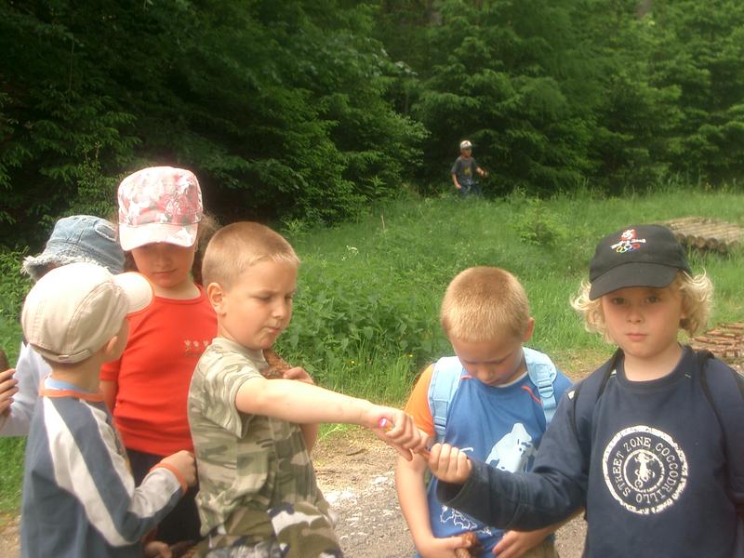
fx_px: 1333
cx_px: 372
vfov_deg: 23.7
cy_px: 279
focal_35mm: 62
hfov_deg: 31.2
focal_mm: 10.2
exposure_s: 1/125
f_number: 3.5
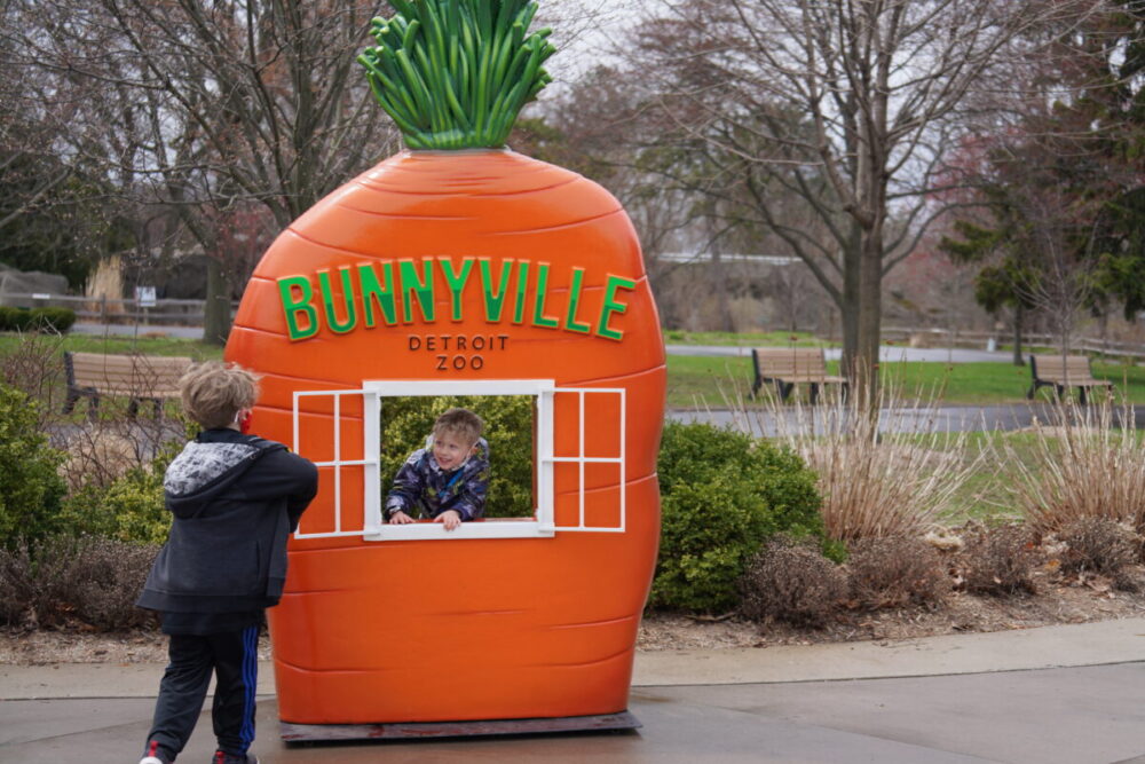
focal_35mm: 70
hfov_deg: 28.8
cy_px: 382
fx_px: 2227
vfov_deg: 19.5
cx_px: 572
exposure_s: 1/400
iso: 100
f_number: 4.5
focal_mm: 70
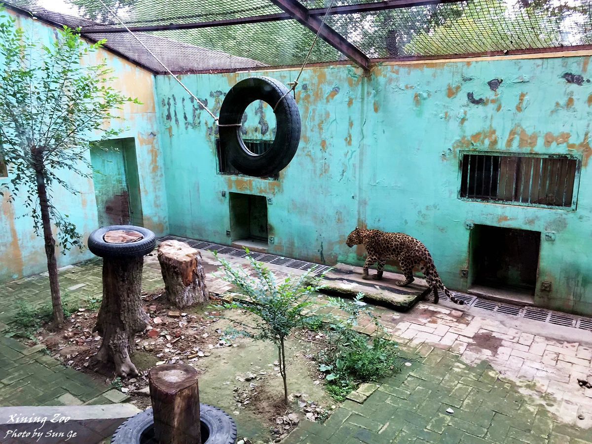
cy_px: 222
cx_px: 296
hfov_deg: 61.7
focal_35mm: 29
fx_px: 496
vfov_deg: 48.2
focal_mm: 4.15
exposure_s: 1/100
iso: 40
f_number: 2.2
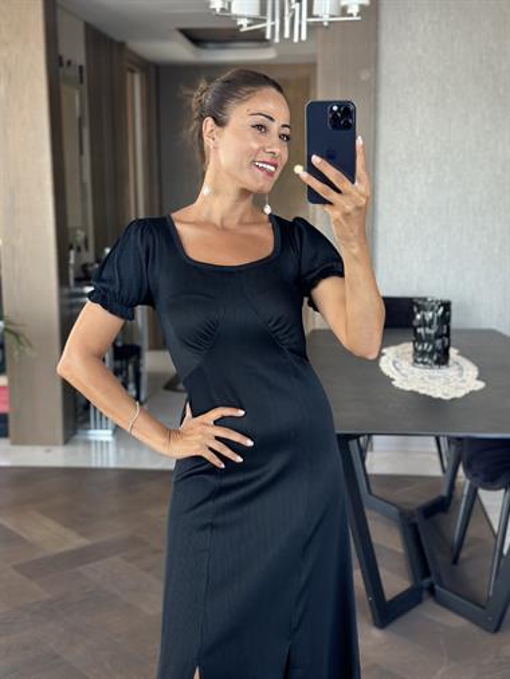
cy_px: 340
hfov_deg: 30.3
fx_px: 942
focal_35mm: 48
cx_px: 255
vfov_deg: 39.6
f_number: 1.78
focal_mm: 6.86
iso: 125
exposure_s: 1/60
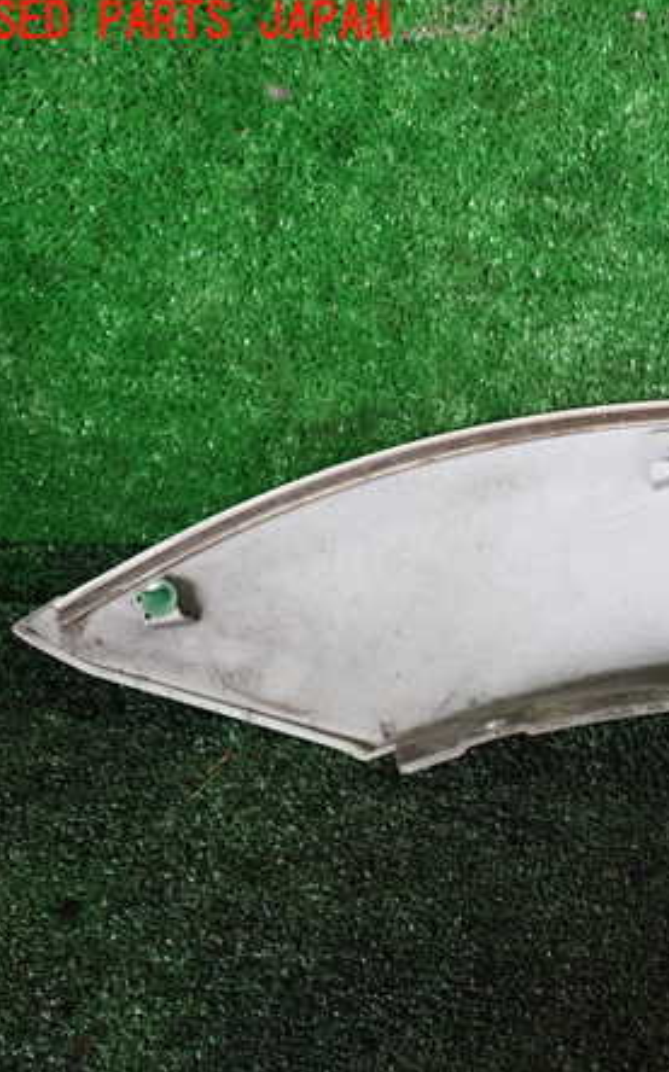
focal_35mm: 43
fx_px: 1256
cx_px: 676
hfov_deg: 28.0
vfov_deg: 46.2
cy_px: 536
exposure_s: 1/30
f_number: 2.3
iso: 250
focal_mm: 5.4
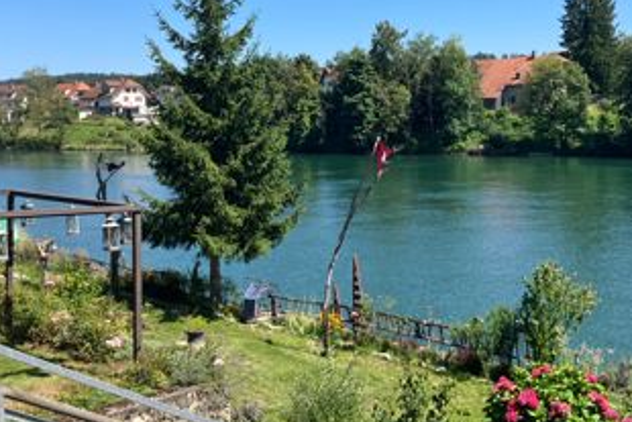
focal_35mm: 47
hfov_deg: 41.9
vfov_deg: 28.7
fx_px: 825
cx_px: 340
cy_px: 205
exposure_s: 1/1215
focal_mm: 3.99
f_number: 1.8
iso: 32
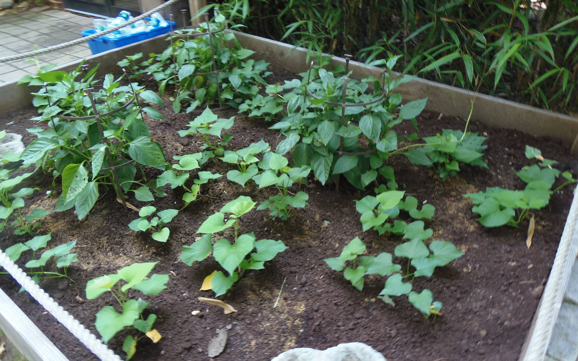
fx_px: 409
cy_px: 189
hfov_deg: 70.4
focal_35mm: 26
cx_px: 293
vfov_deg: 47.6
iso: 64
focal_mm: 4.3
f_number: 2.9
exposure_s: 1/30
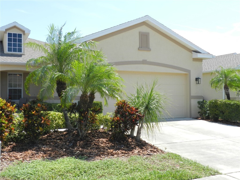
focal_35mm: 38
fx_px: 263
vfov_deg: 37.7
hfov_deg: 49.0
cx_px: 120
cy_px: 90
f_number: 4
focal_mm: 6.7
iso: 160
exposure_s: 1/800
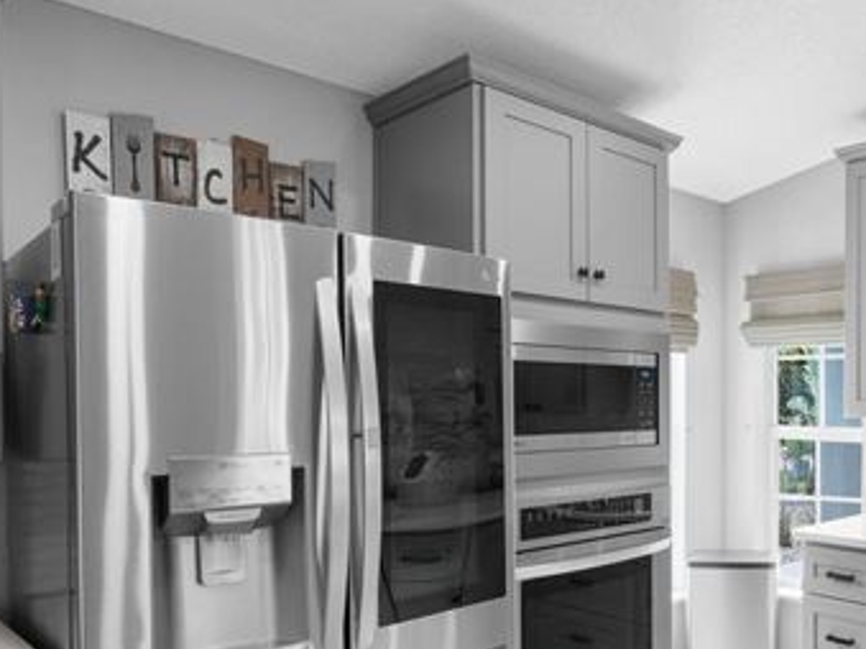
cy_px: 410
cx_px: 780
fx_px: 700
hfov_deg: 55.1
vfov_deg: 49.2
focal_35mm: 28
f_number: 7.1
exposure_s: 1/5
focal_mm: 14
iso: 400
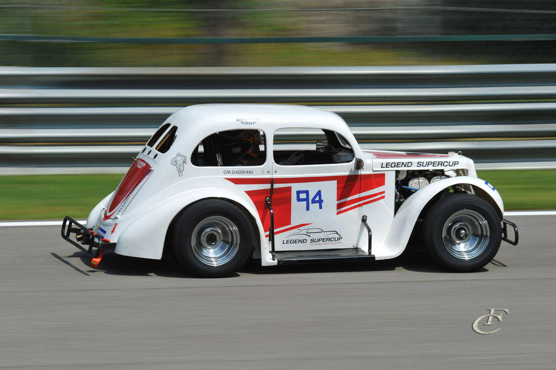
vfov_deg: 4.4
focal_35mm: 310
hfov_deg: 6.7
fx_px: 4784
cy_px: 185
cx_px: 278
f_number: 22
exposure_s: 1/100
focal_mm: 310
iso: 200
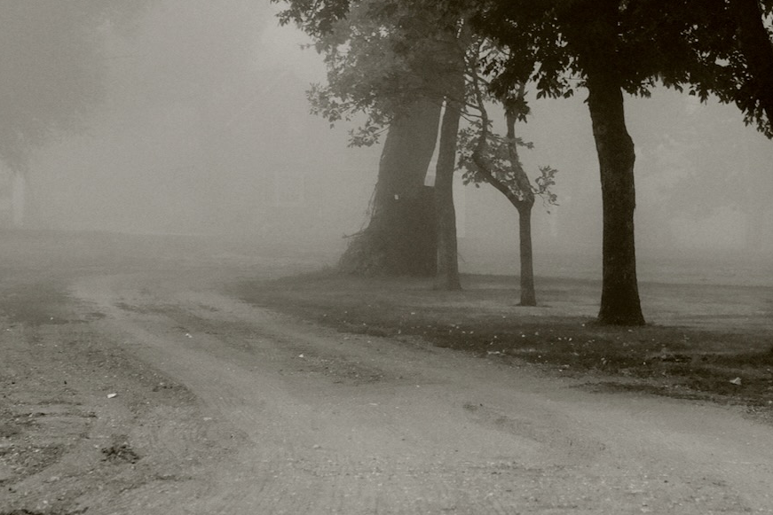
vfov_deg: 9.3
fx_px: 3135
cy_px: -120
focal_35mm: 146
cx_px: 508
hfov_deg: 14.0
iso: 400
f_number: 2.2
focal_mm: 35
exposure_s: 1/1100
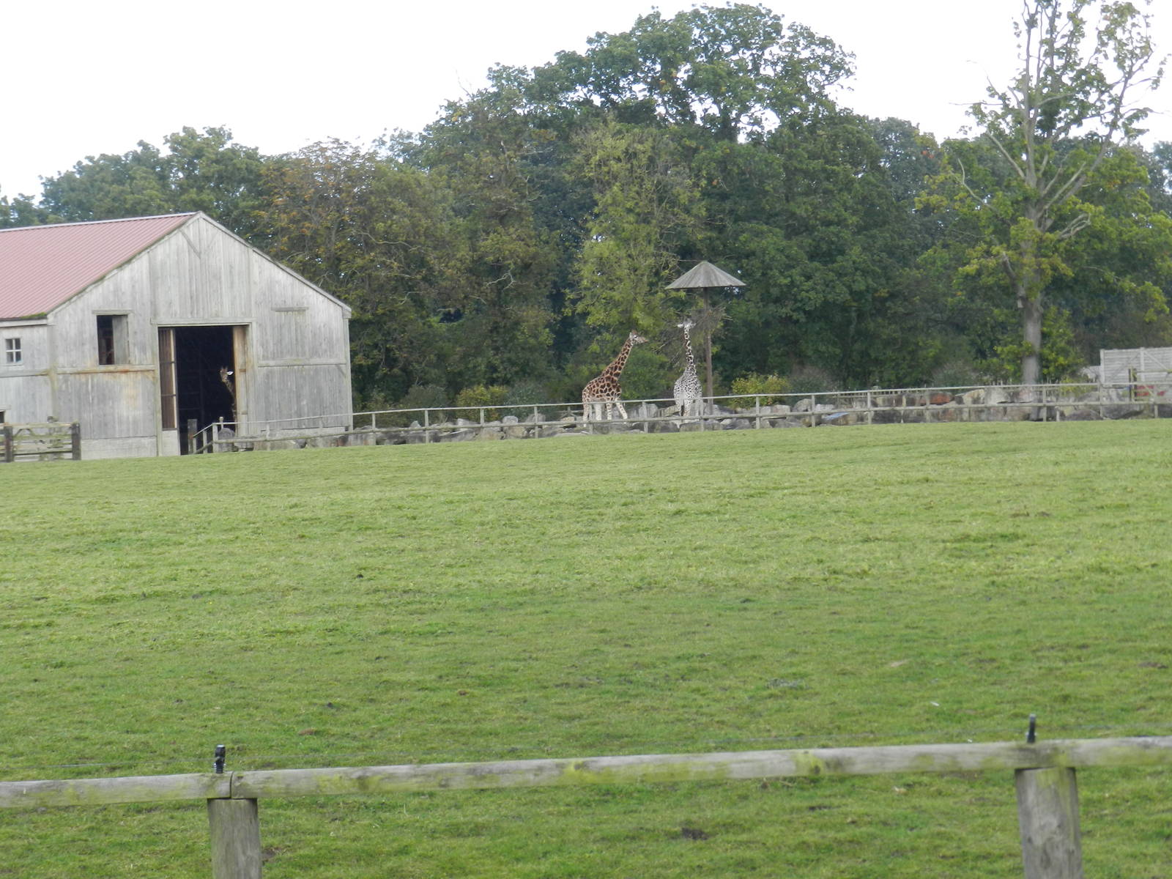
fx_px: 3894
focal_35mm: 115
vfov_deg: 12.9
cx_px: 586
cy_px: 440
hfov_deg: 17.1
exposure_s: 1/80
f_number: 4.8
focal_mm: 20.5
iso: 160
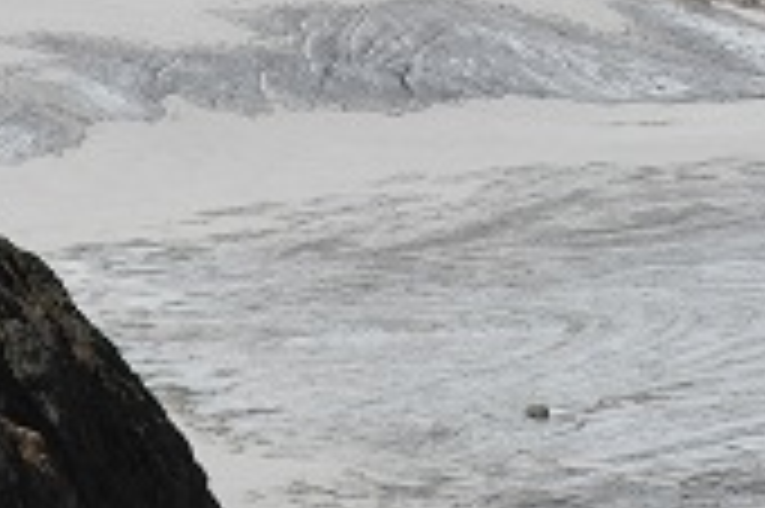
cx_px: -495
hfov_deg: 15.6
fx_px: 2484
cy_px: 886
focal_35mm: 117
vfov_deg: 11.0
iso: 100
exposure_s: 1/500
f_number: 8
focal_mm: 22
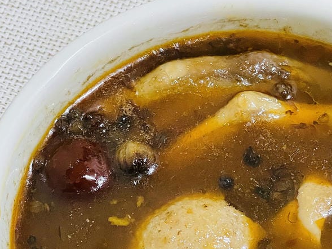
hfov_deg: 18.4
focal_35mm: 106
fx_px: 1017
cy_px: 239
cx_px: 244
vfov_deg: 13.8
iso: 500
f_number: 2
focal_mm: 6
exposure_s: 1/60
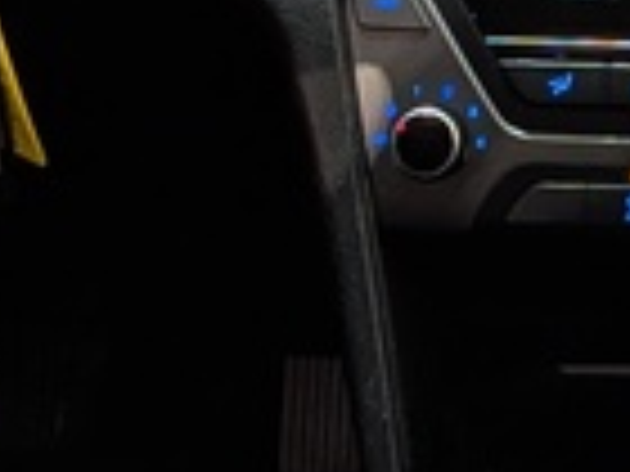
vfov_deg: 8.2
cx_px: 792
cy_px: -342
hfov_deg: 11.0
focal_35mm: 176
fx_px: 3203
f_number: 1.7
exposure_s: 1/110
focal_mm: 4.53
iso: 27
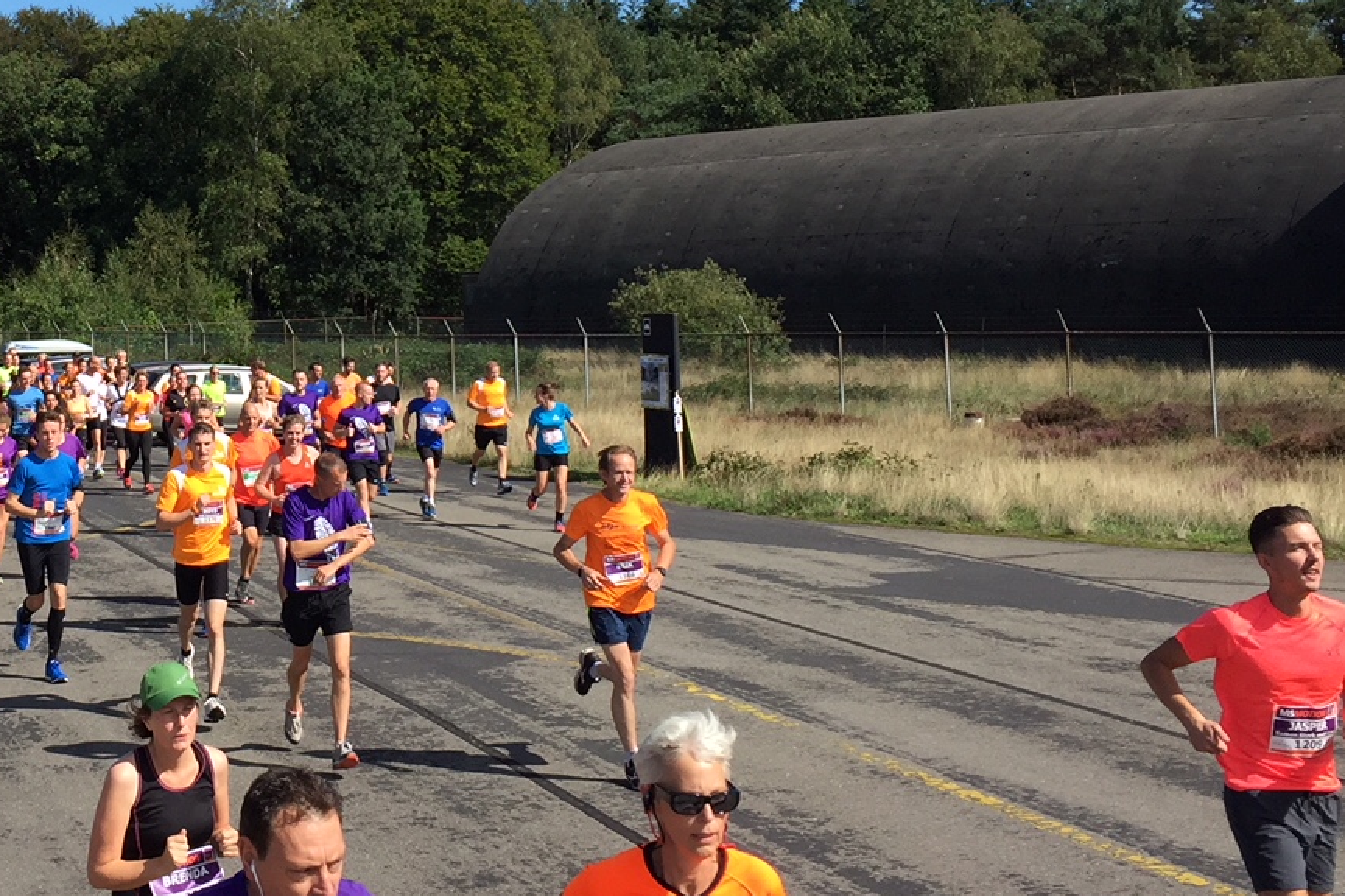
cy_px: 154
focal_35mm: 57
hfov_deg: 34.2
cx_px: 304
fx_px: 2129
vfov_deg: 23.4
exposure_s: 1/1883
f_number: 2.2
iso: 32
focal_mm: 4.15
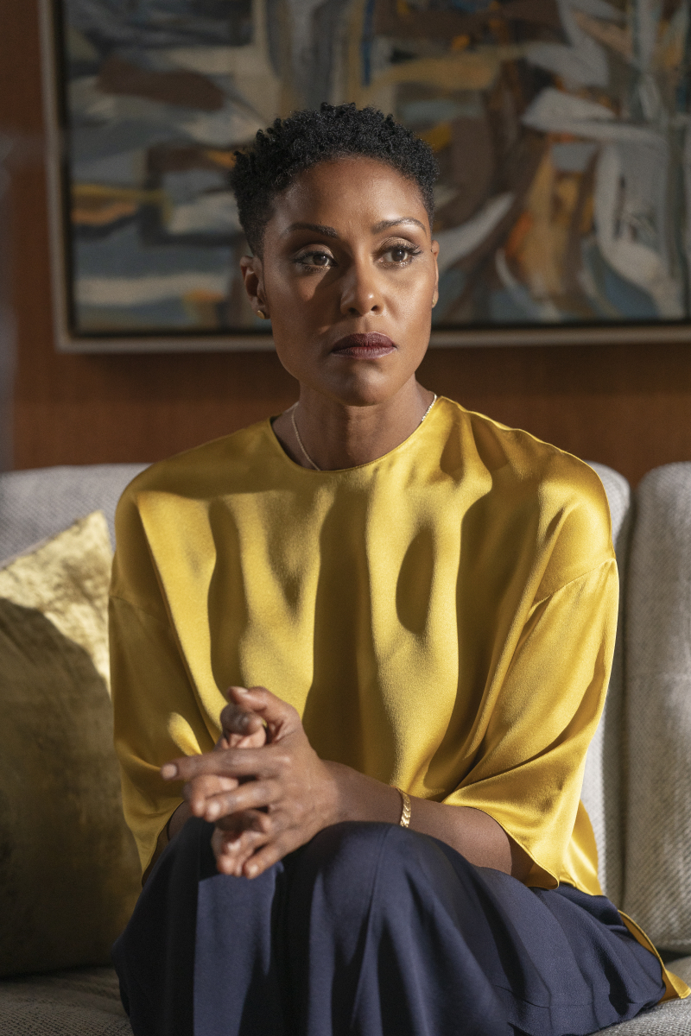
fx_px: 4146
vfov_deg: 14.3
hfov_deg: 9.5
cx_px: 346
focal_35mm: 144
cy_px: 518
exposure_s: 1/250
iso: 2000
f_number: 3.5
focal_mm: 144
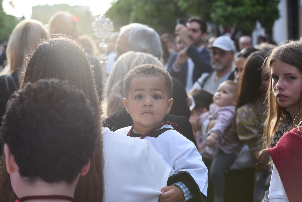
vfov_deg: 19.5
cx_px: 151
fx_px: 587
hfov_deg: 28.8
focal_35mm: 70
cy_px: 101
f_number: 4.5
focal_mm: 70
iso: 320
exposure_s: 1/250
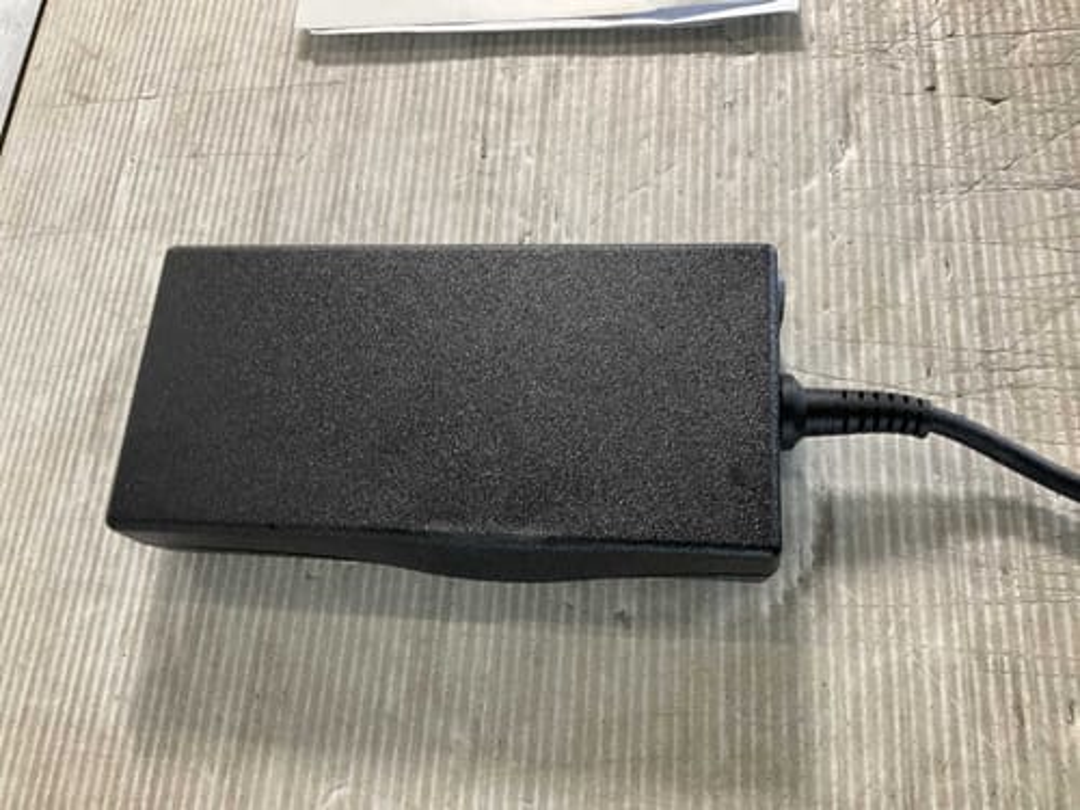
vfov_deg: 48.2
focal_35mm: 29
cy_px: 405
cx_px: 540
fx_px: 905
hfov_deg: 61.7
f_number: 1.8
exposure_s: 1/50
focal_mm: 3
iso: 80
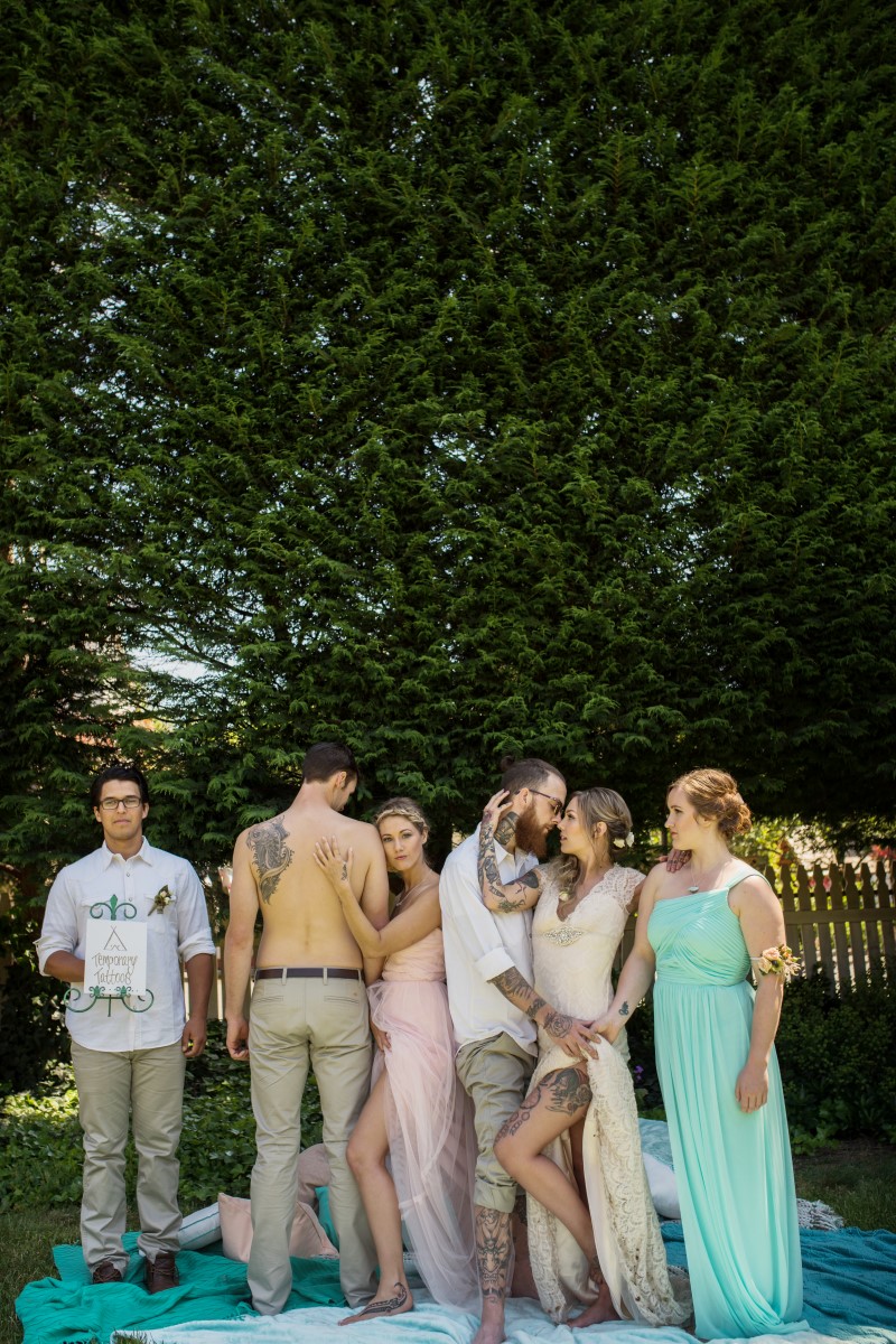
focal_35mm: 35
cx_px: 448
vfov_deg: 54.4
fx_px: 1307
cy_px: 672
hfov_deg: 37.9
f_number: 4
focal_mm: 35
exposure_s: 1/400
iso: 125
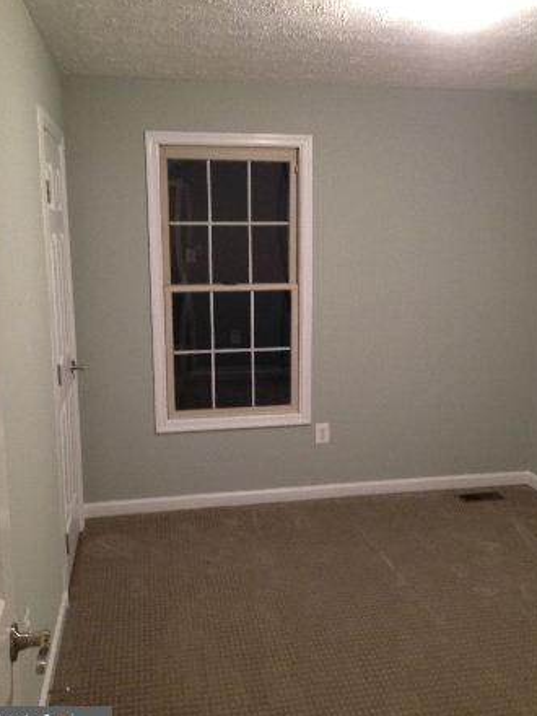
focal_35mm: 36
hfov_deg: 39.7
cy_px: 358
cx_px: 278
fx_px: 745
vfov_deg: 51.4
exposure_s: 1/20
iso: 125
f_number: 2.4
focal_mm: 4.12
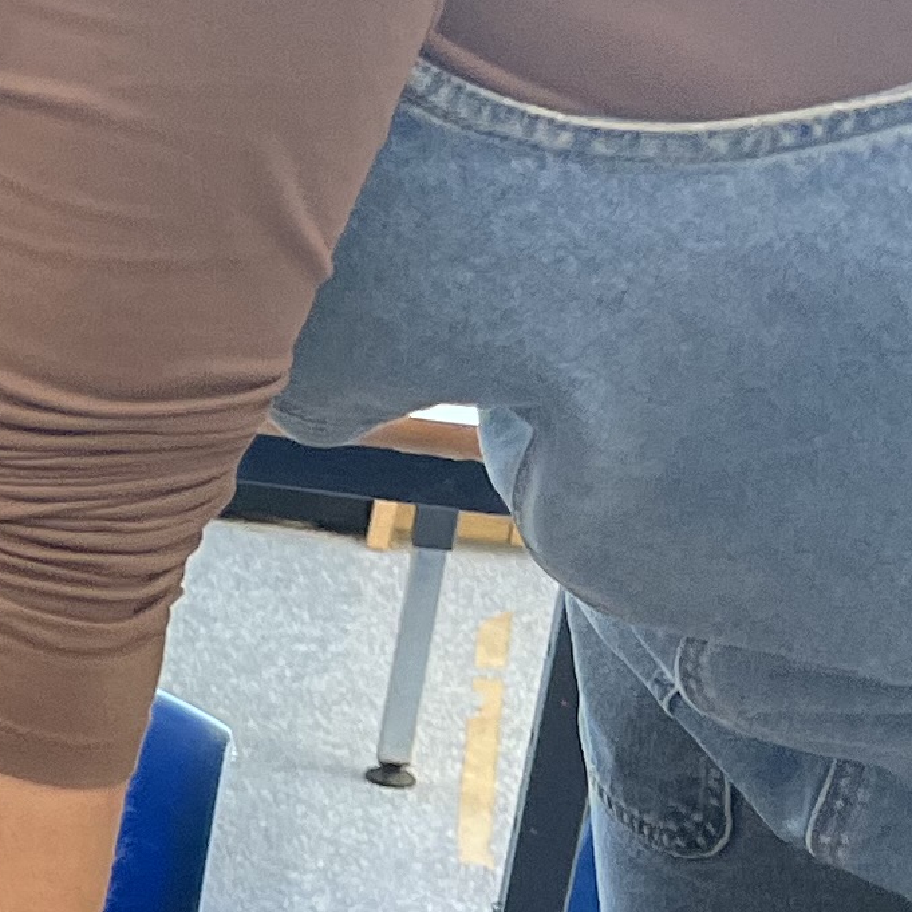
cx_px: -1499
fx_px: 4054
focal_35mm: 136
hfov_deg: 10.4
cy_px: 580
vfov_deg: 12.8
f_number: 1.5
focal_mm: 5.7
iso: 64
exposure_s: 1/100
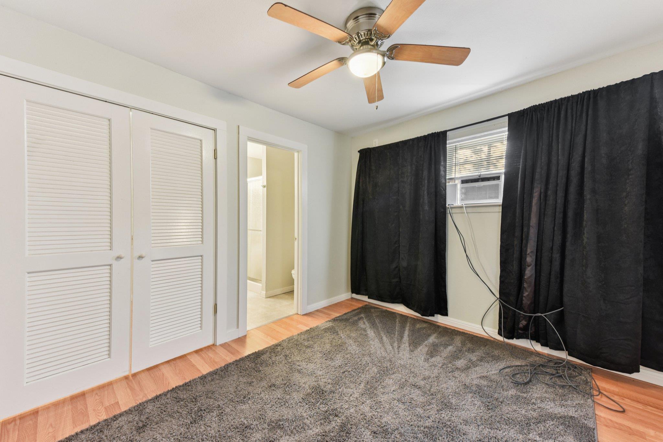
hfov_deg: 104.2
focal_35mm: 14
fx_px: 258
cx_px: 332
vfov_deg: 81.2
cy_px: 221
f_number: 8
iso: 400
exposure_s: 1/5
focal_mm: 14
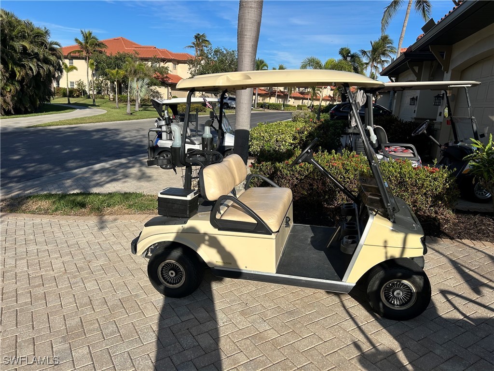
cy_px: 186
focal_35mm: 26
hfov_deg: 67.3
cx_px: 247
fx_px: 371
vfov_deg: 53.1
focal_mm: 5.7
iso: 50
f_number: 1.5
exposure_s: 1/4630
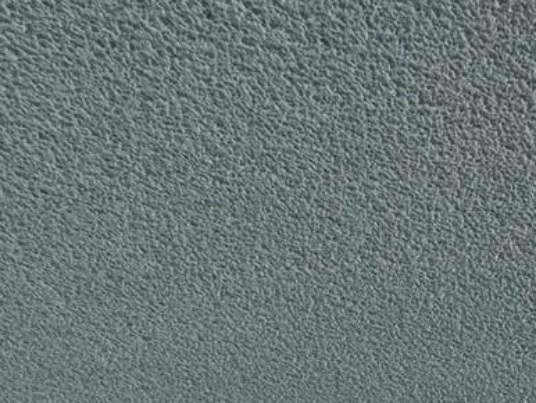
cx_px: 510
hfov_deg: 31.2
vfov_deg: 20.9
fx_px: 899
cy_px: 630
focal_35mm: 58
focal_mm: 2.22
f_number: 2.2
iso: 40
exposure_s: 1/495
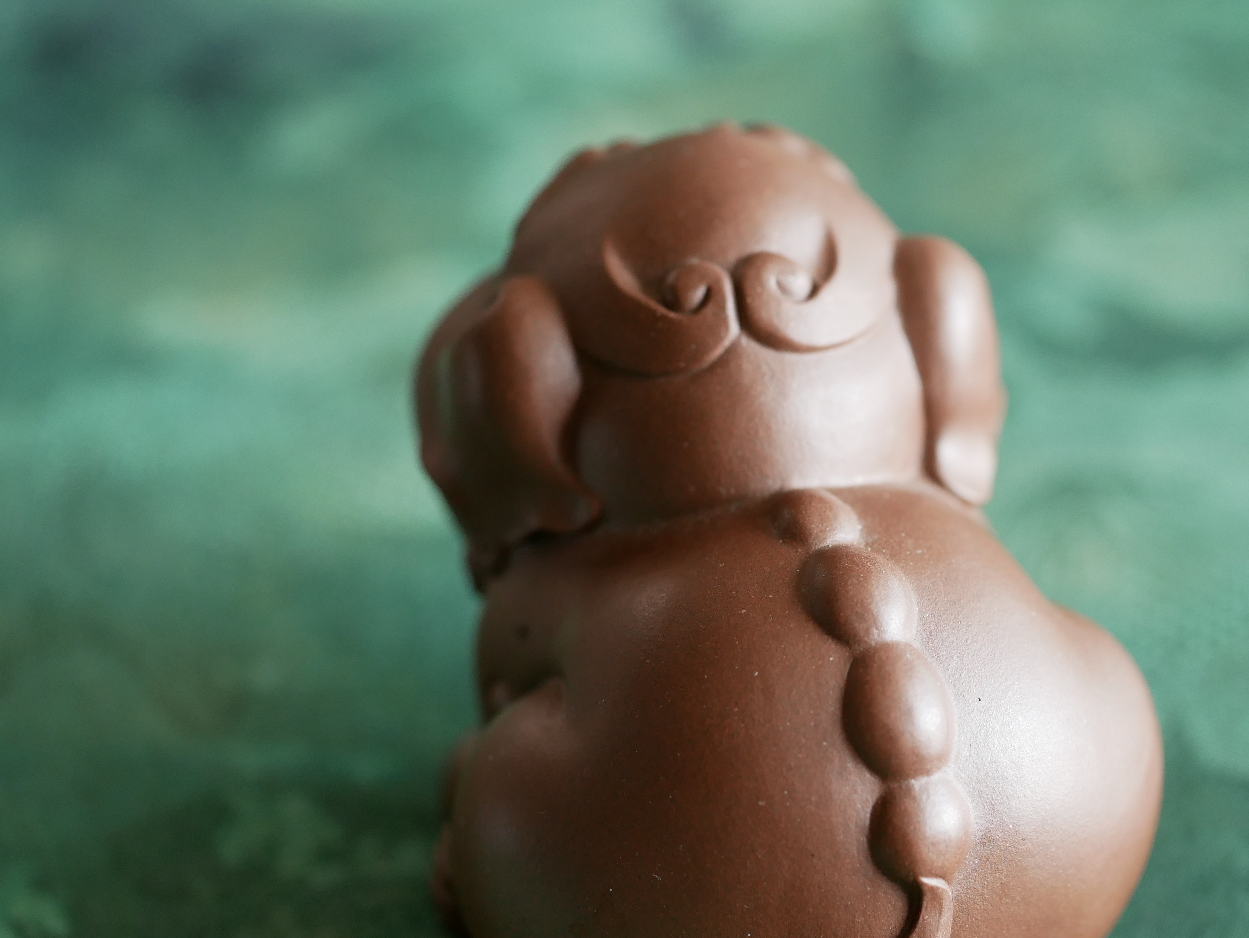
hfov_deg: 15.6
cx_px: 754
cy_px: 555
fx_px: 4548
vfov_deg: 11.8
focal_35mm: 126
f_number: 2.8
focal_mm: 45
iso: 400
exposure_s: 1/100
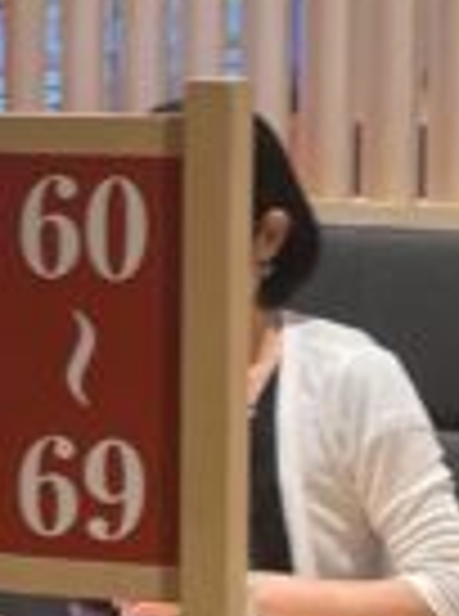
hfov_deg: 7.3
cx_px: -472
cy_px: 256
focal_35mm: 195
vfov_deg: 10.2
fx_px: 3464
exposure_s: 1/53
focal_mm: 4.2
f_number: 1.6
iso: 64
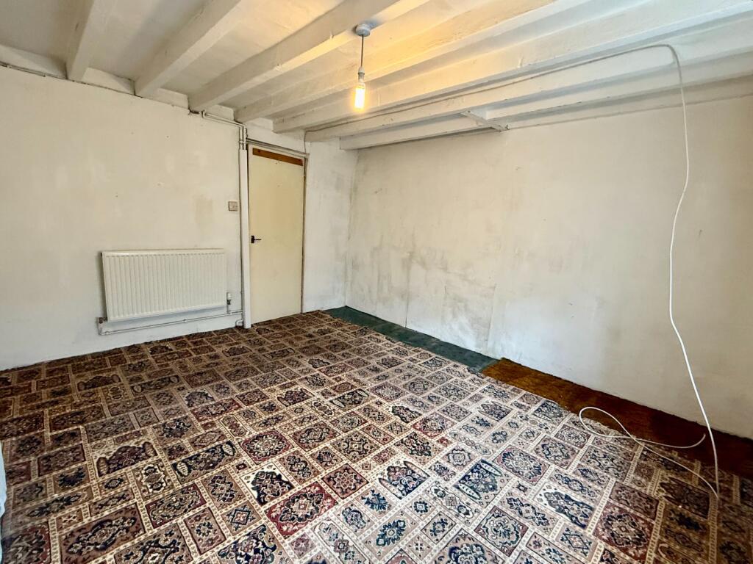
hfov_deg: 102.1
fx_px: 305
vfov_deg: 85.7
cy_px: 282
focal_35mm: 14
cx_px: 376
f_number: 2.2
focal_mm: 2.22
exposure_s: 1/50
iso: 500
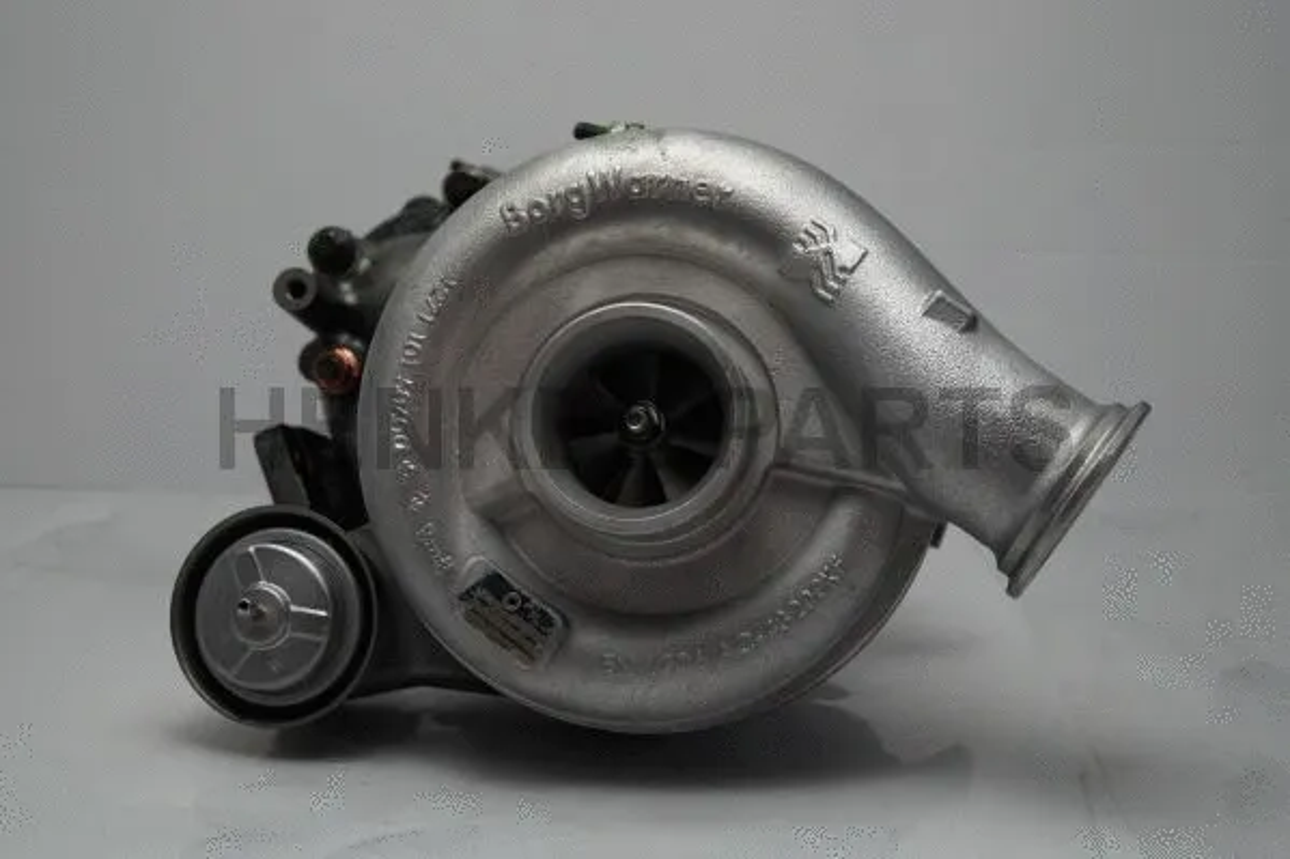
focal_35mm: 60
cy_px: 430
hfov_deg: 33.4
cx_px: 645
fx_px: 2149
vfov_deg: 22.6
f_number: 5
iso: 800
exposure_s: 1/160
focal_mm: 40
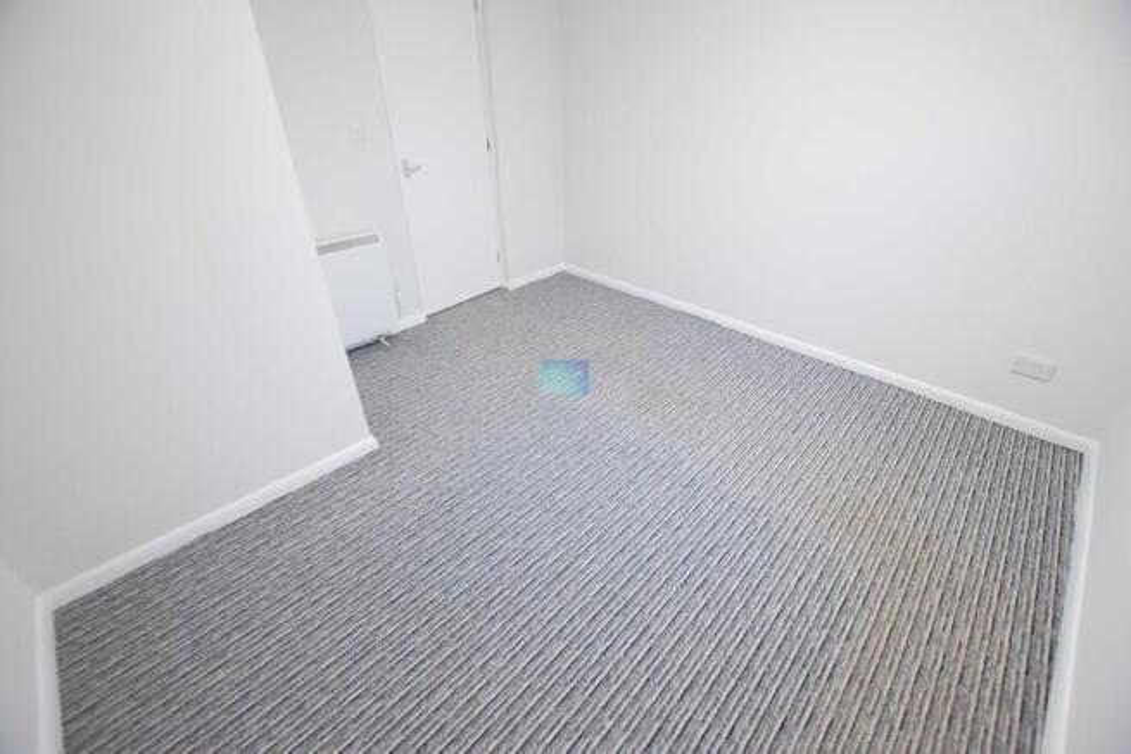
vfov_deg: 77.4
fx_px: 471
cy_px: 377
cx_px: 566
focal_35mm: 15
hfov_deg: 100.4
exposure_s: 1/60
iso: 2800
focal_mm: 10
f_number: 3.5
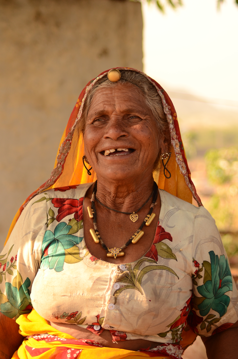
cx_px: 119
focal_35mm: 105
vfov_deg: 19.5
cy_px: 180
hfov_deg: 13.0
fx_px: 1046
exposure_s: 1/800
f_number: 5
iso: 400
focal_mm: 70
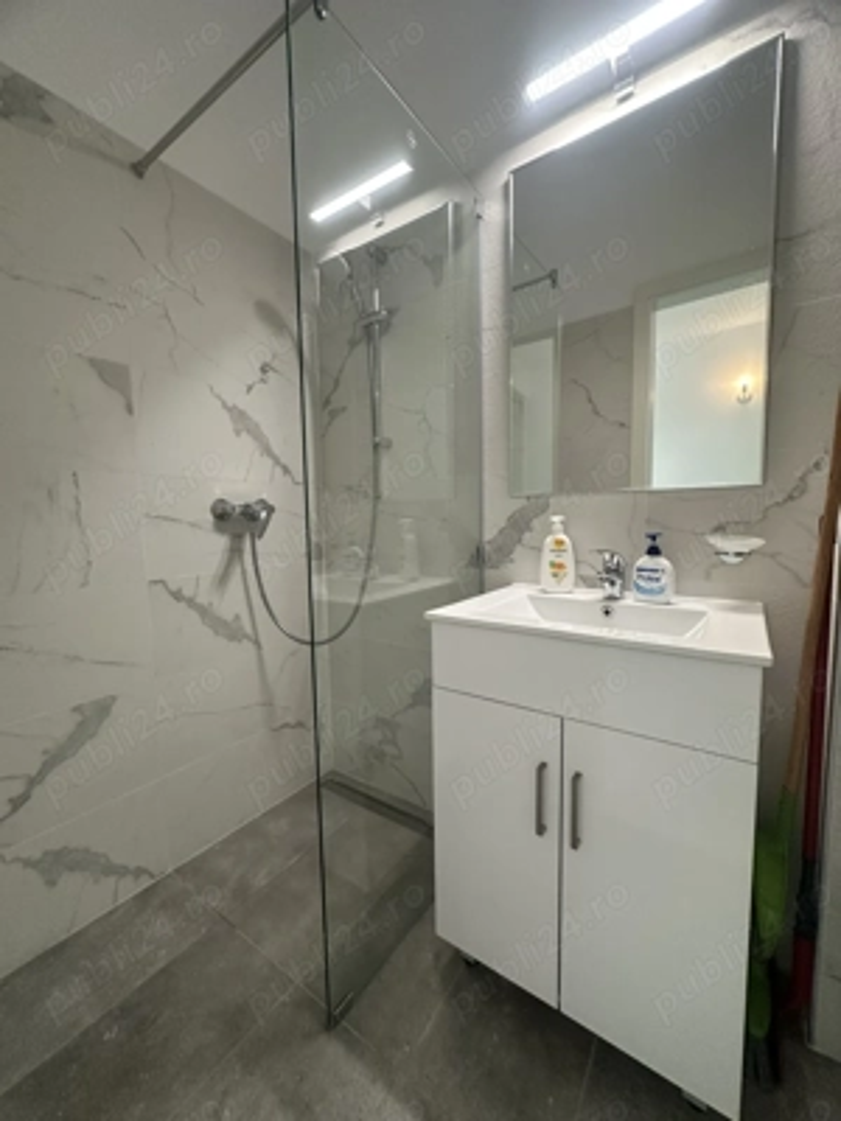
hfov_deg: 85.7
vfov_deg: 102.1
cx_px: 420
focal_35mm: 14
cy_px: 560
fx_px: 454
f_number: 2.2
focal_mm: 2.22
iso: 320
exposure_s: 1/93
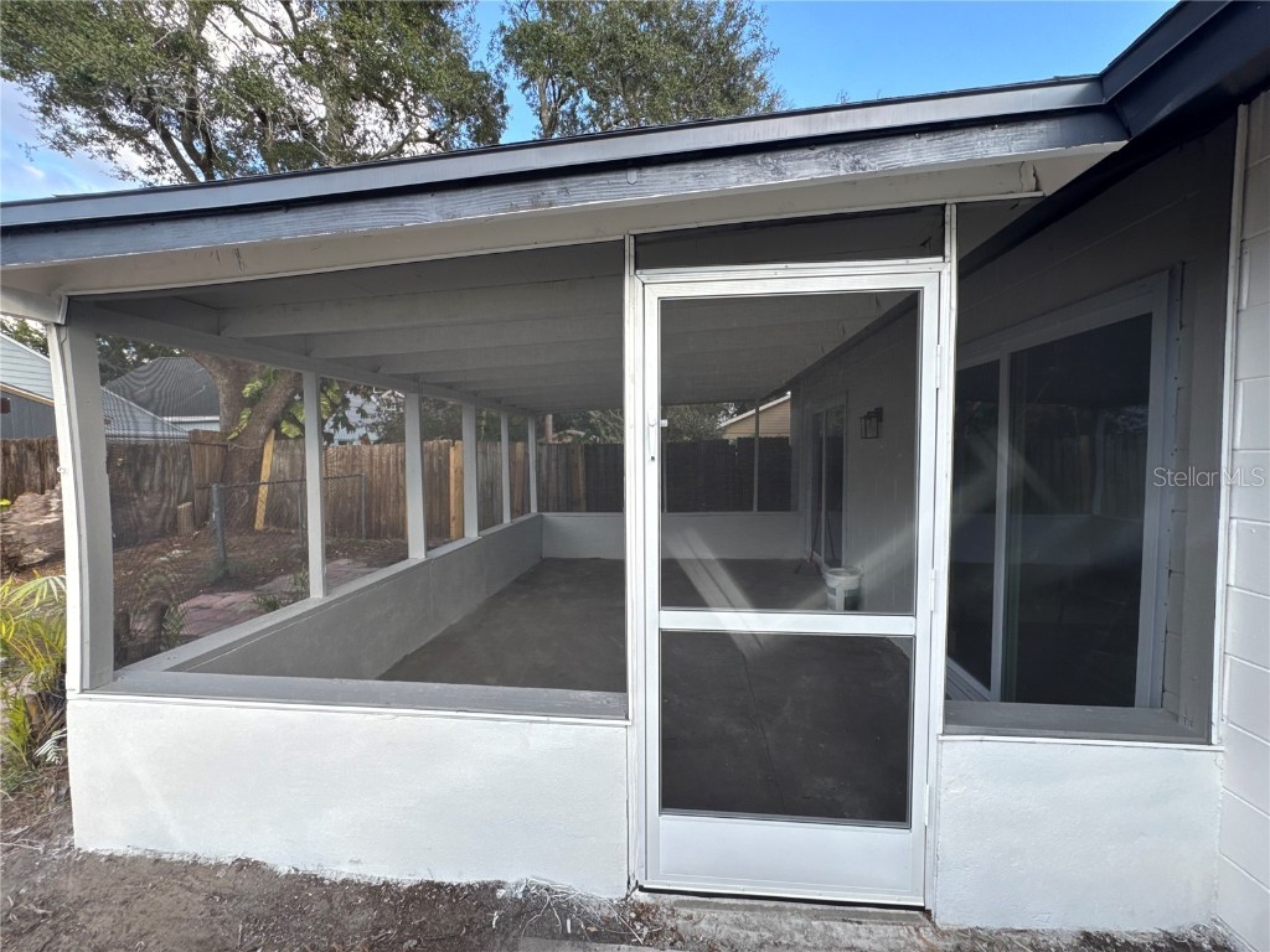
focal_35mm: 14
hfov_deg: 102.1
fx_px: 514
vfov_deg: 85.7
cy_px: 476
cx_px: 635
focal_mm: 2.22
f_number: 2.2
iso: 40
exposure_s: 1/162
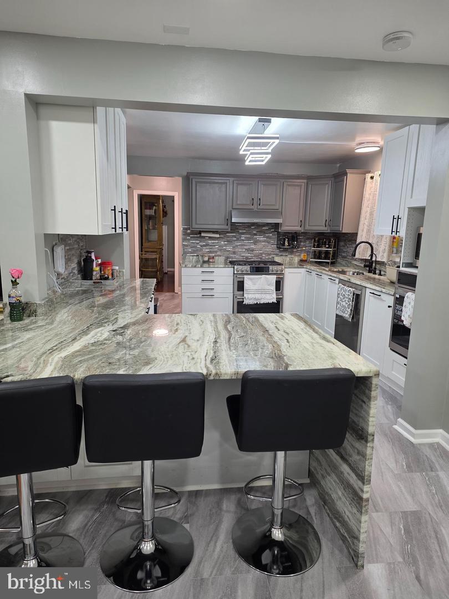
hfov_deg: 58.9
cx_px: 224
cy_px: 300
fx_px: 398
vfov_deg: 73.9
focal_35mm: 23
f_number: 1.7
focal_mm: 6.25
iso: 160
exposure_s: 1/120
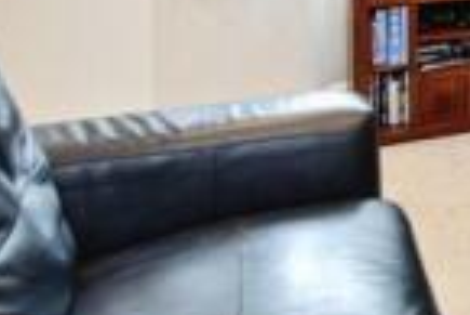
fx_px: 823
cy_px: -122
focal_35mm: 63
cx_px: 733
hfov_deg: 24.0
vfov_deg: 19.5
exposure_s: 1/45
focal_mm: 14
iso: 400
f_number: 3.3
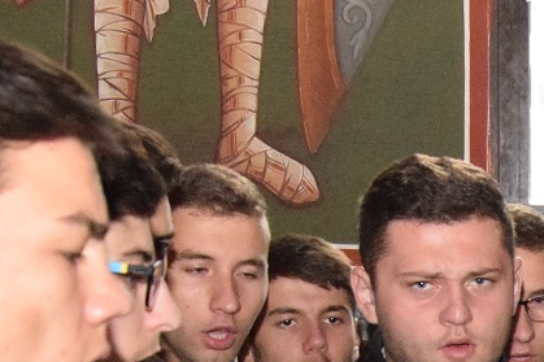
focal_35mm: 150
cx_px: 793
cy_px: 657
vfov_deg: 8.7
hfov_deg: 13.0
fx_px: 2272
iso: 6400
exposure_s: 1/50
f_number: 4
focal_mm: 21
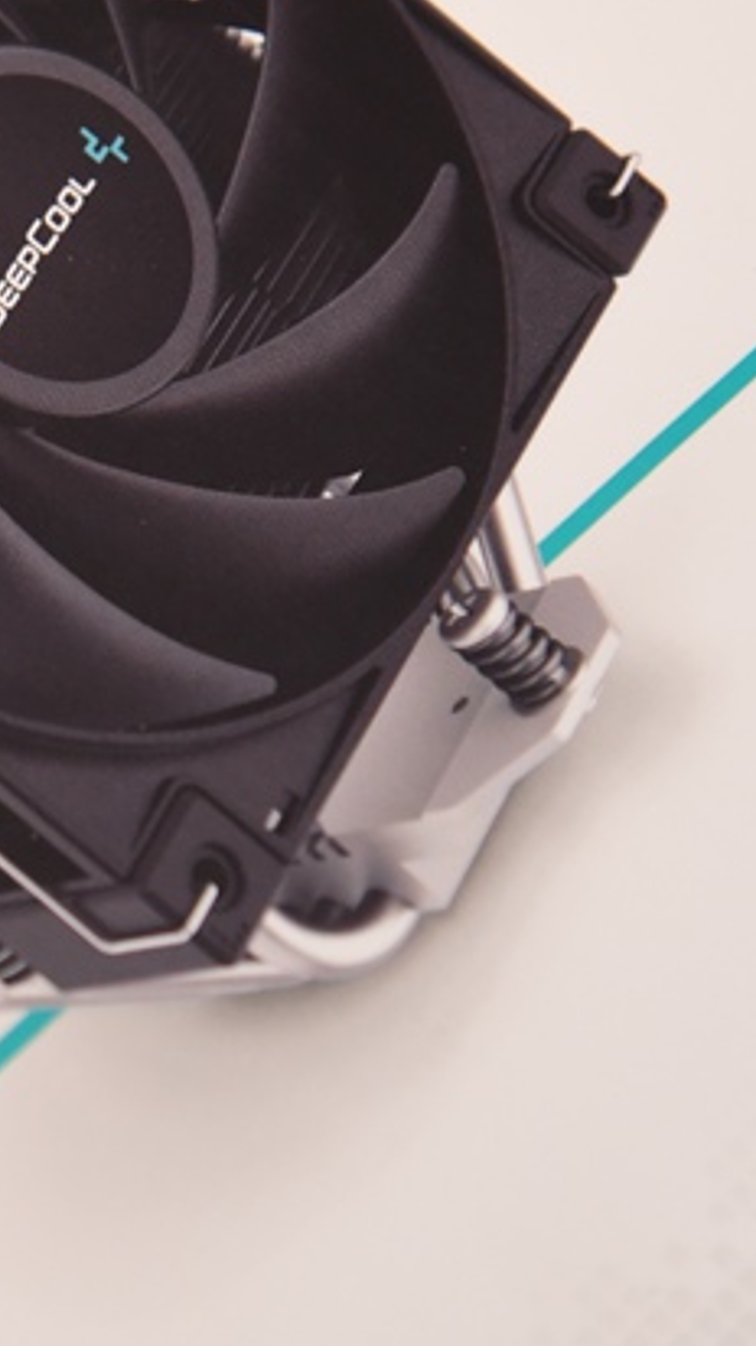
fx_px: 11130
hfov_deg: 3.9
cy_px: 282
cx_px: -440
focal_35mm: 312
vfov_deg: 6.9
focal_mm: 120
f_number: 5.6
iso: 1600
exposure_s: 1/60
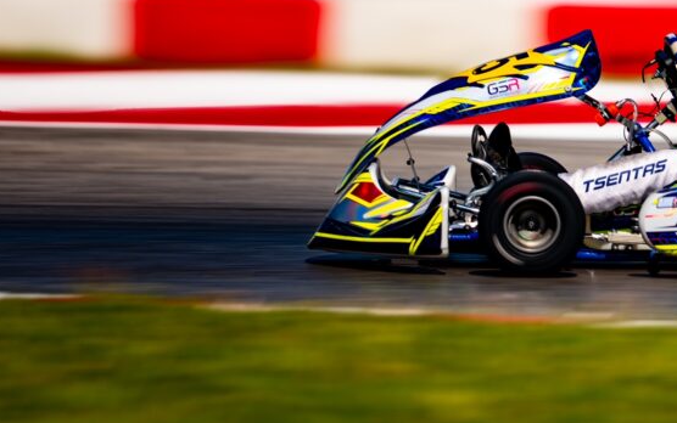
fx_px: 6940
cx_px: 722
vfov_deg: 3.5
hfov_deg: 5.6
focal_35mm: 376
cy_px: 68
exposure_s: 1/200
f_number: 2.8
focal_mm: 171
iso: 100
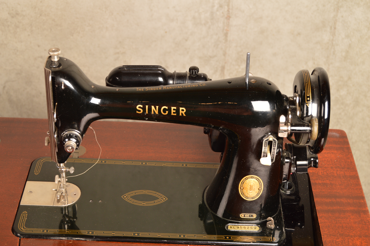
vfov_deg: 19.7
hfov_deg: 29.3
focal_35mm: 69
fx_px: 709
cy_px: 123
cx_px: 185
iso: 200
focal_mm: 46
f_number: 7.1
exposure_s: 1/160
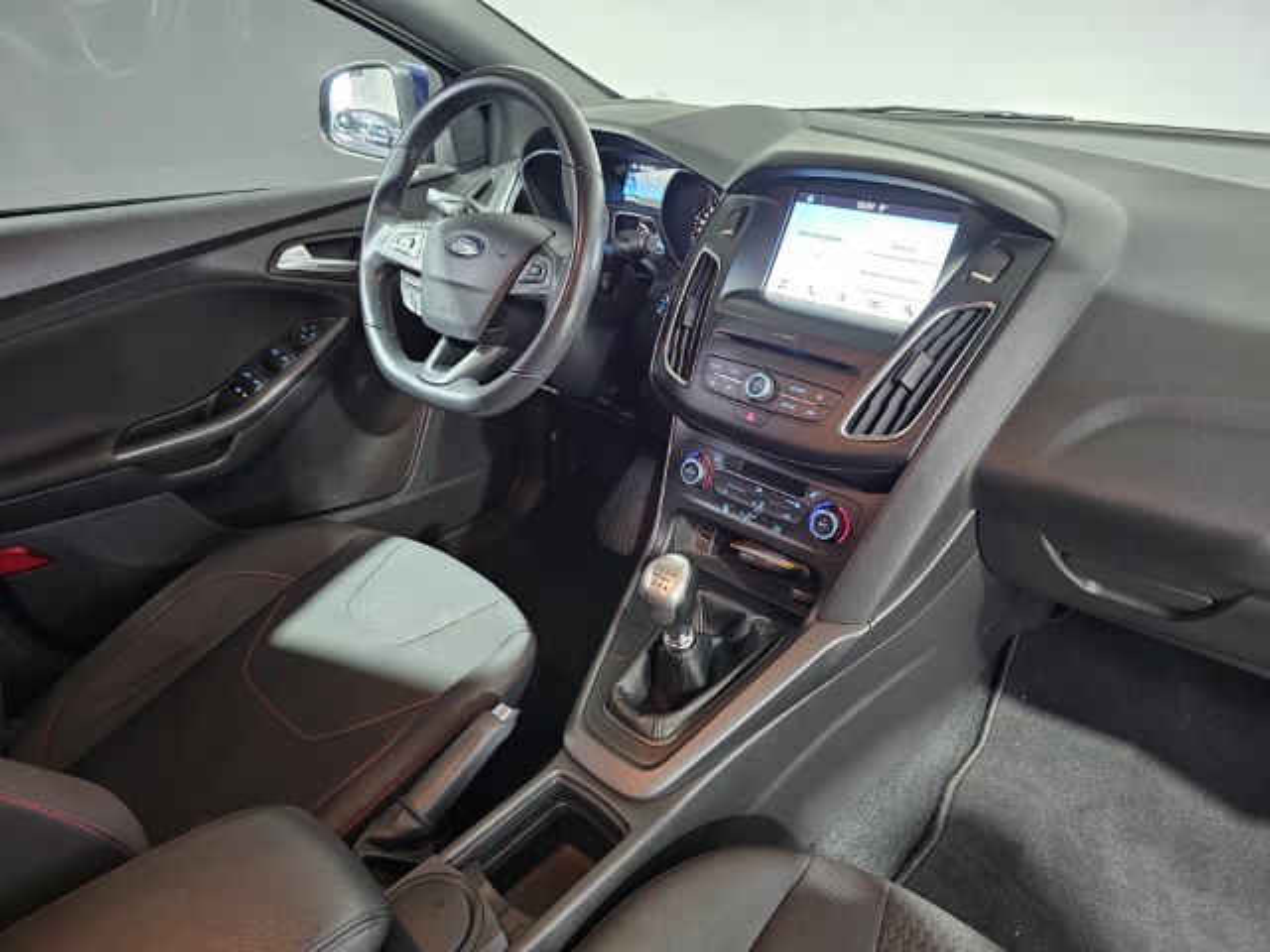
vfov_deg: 58.9
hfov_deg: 73.9
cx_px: 635
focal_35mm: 23
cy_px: 476
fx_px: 844
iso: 640
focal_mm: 6.3
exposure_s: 1/25
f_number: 1.7
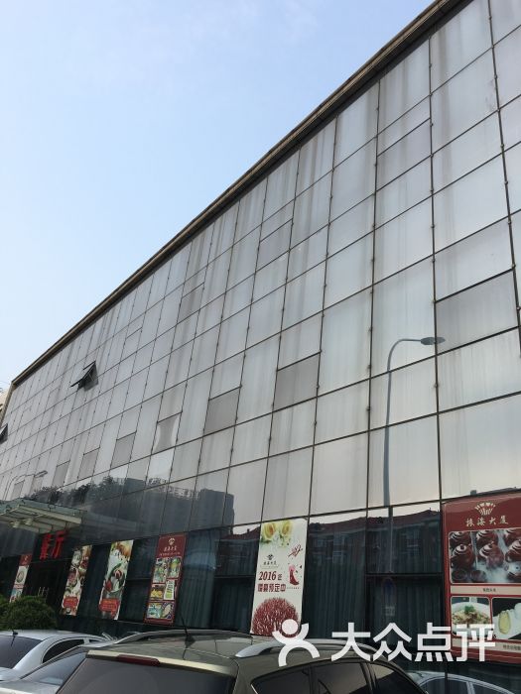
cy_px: 347
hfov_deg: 48.2
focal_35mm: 29
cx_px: 260
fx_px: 582
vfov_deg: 61.7
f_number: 2.2
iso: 25
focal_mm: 4.15
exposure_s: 1/1282
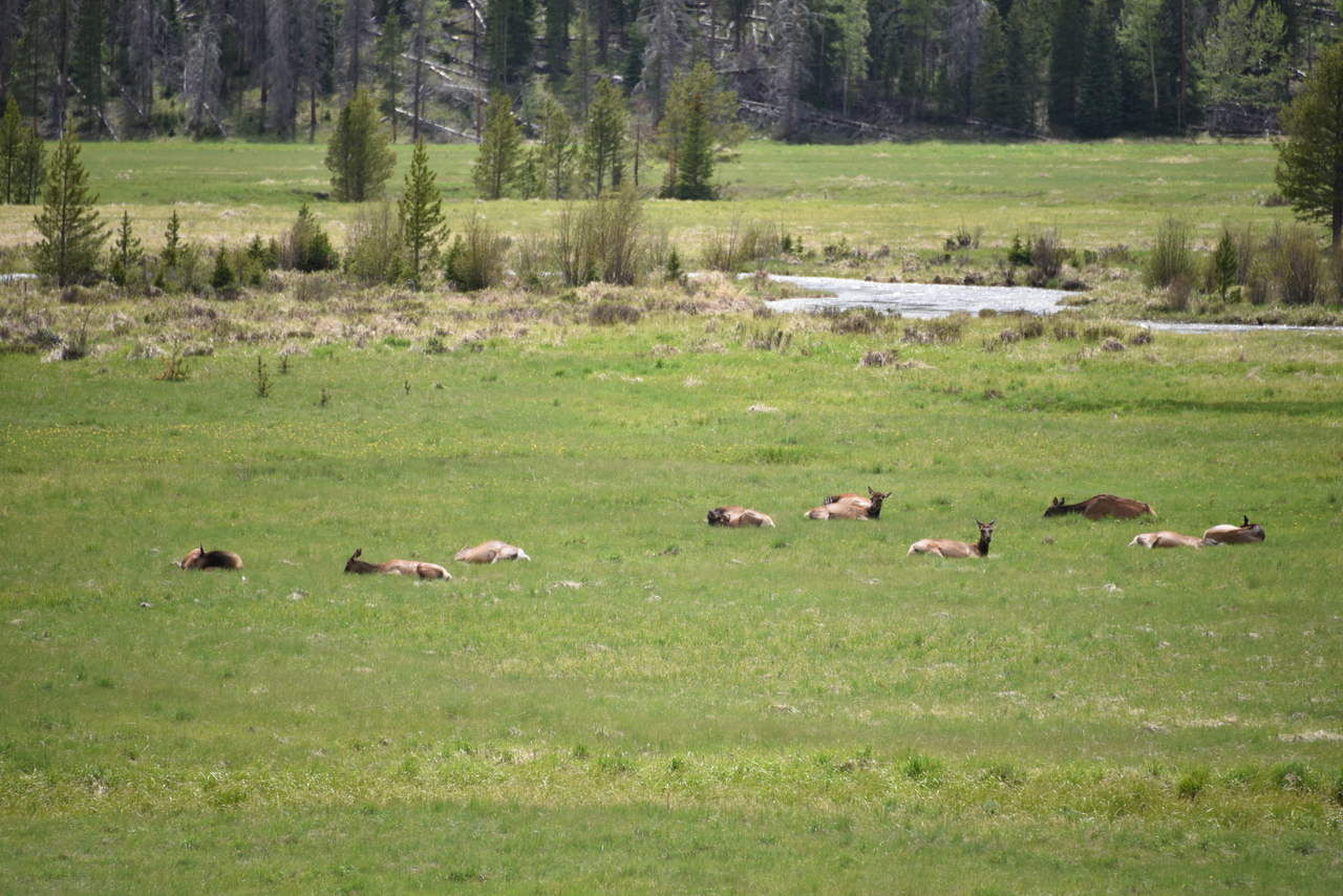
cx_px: 672
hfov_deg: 6.9
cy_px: 448
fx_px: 11193
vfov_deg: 4.6
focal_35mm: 300
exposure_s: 1/640
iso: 220
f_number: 5.6
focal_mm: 300
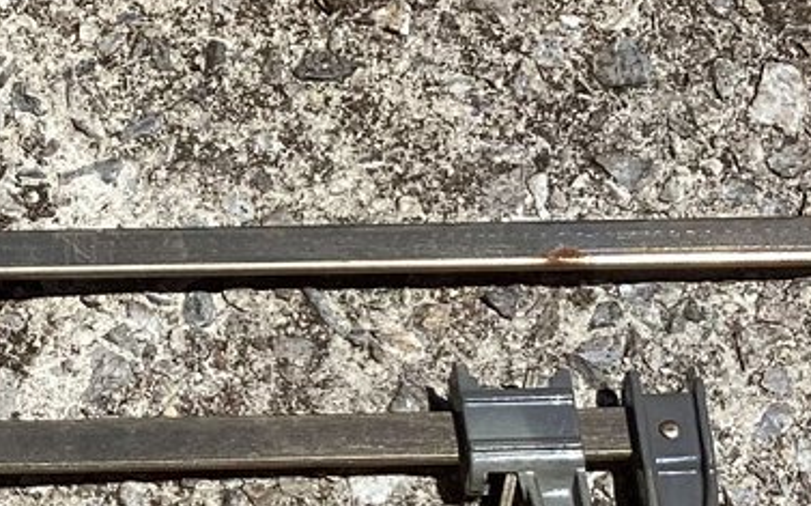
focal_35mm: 132
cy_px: 539
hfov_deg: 15.5
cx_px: -48
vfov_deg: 9.8
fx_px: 2915
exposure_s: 1/2469
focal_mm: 3.3
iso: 25
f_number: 2.4
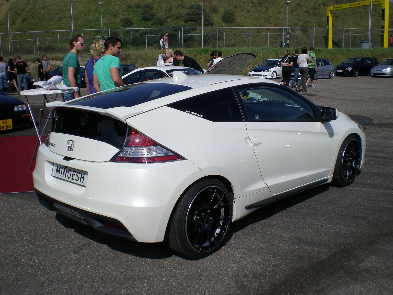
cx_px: 196
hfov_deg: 49.0
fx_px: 431
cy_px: 148
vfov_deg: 37.7
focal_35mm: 38
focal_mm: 6.3
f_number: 4.6
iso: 50
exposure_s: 1/969
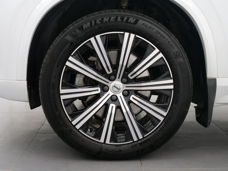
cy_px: 86
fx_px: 356
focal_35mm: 54
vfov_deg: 27.0
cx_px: 114
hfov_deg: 35.5
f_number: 4
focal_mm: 27
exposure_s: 1/320
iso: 1600
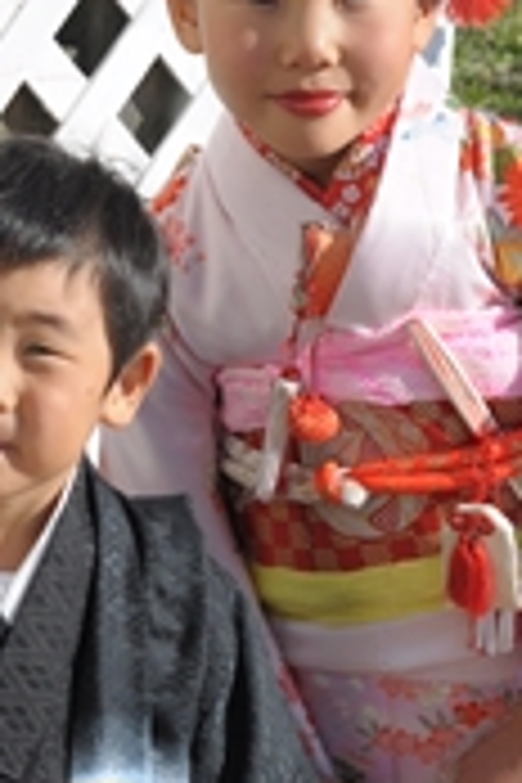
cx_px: 180
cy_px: 738
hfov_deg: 9.1
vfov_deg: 13.5
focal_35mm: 150
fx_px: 3272
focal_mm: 35
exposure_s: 1/4000
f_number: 5
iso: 500
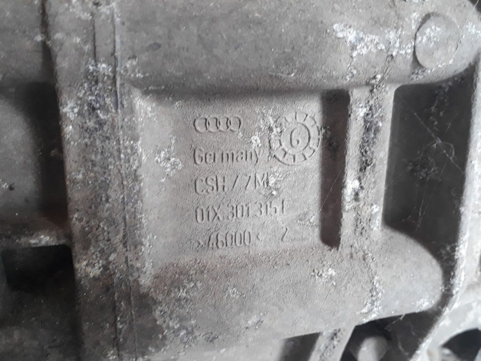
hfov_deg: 65.3
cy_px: 180
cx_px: 240
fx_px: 375
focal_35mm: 27
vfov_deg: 51.4
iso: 200
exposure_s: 1/17
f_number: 1.9
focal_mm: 3.6
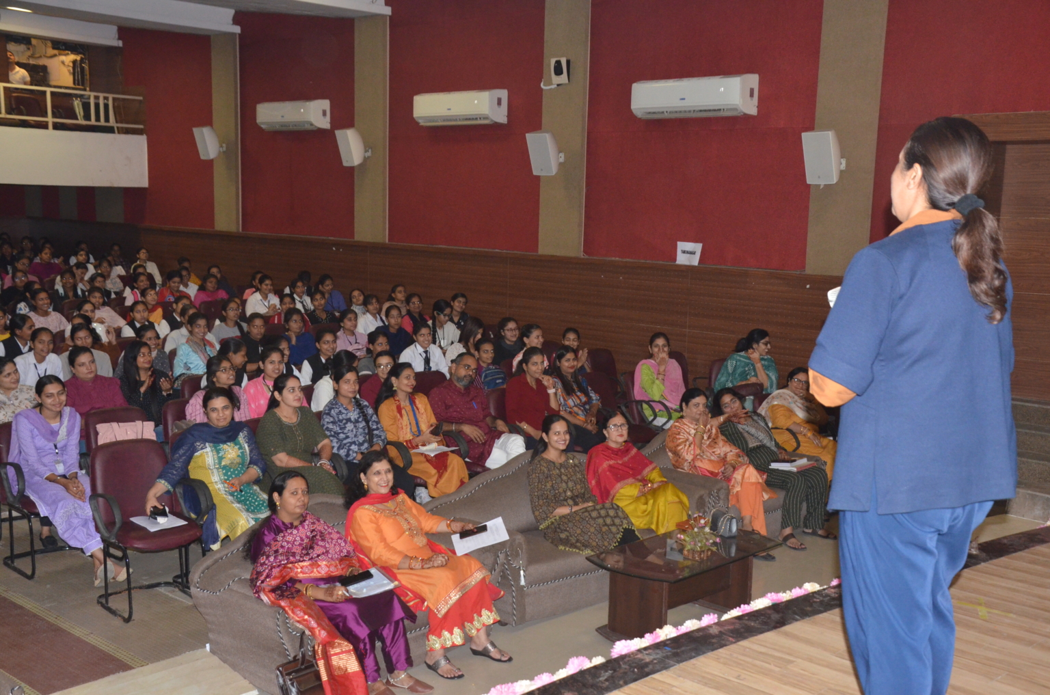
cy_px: 348
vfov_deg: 31.7
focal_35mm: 42
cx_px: 525
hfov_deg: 46.5
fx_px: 1222
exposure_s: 1/60
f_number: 6.3
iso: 2200
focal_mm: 28
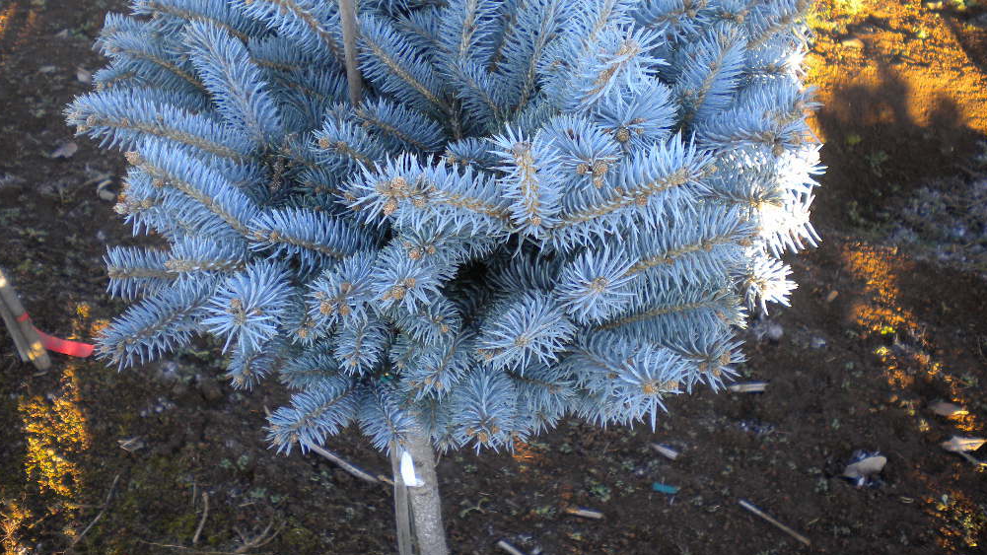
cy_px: 181
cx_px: 494
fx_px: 1021
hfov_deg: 51.6
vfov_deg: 30.2
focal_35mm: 39
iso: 80
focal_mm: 6.3
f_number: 3.1
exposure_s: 1/65.8
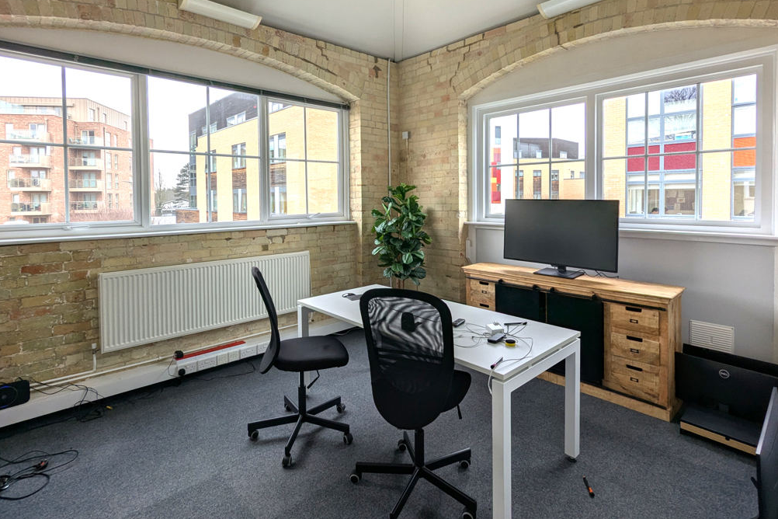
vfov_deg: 70.4
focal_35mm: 17
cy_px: 249
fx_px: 367
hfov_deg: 93.3
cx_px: 390
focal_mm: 2.35
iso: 31
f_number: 2.2
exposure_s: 1/183
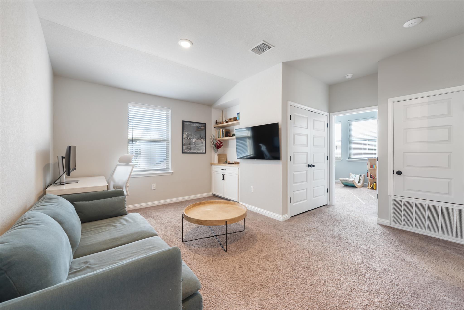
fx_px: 180
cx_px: 232
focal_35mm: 14
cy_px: 155
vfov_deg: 81.2
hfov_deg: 104.2
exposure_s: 1/1.67
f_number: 8
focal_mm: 14
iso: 400
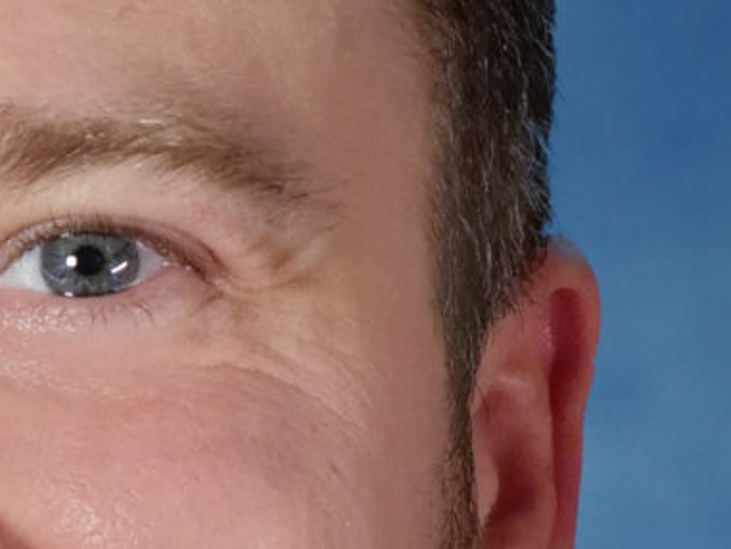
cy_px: 870
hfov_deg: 4.2
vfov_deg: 3.2
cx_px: 63
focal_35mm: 470
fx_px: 9928
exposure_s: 1/30
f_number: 2.8
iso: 400
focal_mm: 35
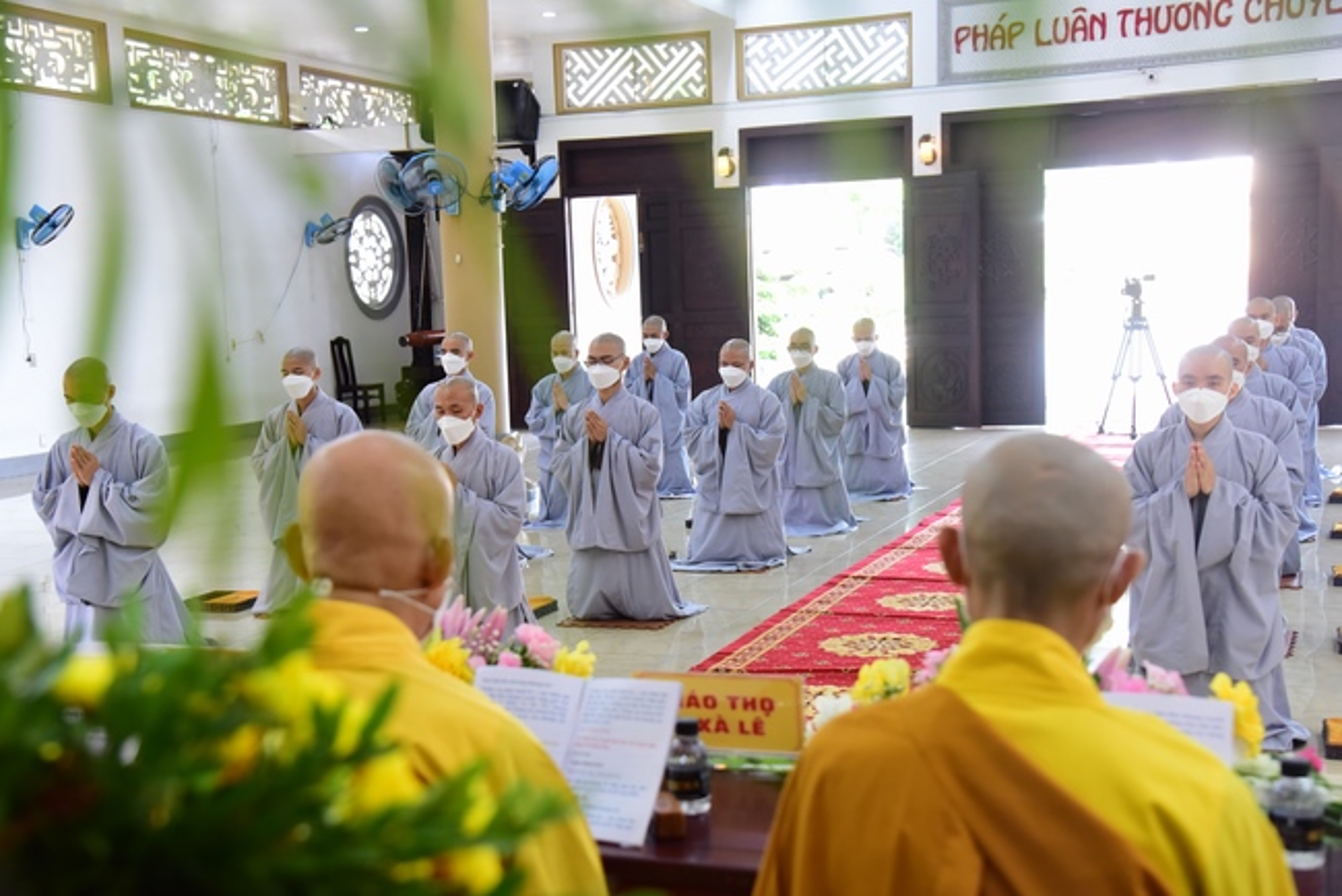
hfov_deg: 41.1
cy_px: 448
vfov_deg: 28.1
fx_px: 1790
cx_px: 671
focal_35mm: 48
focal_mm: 48
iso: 2500
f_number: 5
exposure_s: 1/100
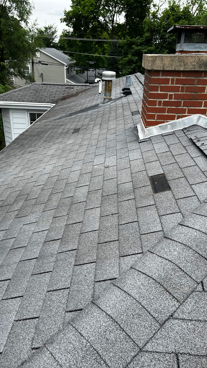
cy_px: 187
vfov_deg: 66.1
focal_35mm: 29
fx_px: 283
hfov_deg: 40.1
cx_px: 91
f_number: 1.5
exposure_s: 1/1183
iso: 50
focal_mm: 5.7
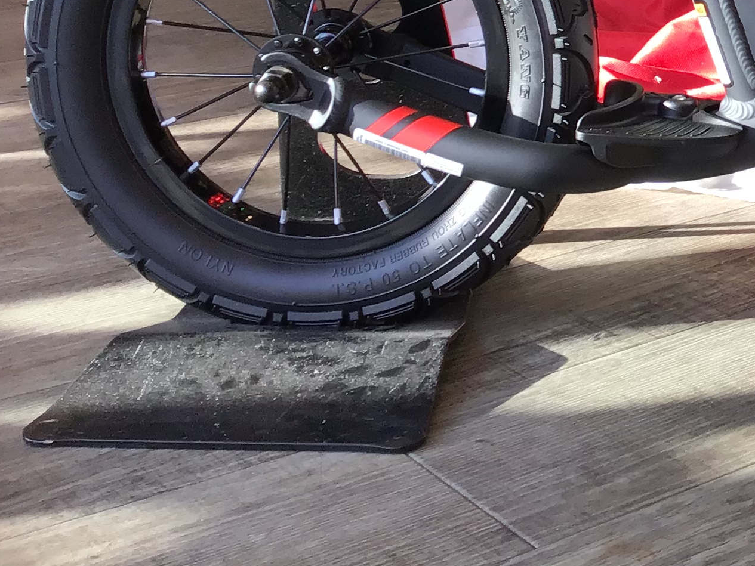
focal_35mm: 80
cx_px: 864
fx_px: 1745
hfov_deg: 22.8
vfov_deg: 17.4
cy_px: -161
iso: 32
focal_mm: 3.3
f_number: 2.4
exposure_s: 1/120
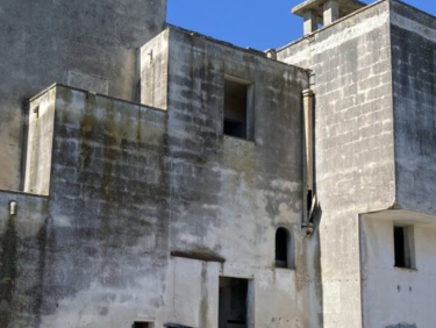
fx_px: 517
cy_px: 193
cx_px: 166
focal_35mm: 41
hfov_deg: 45.4
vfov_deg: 35.1
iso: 32
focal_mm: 4.25
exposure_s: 1/1996
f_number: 1.8
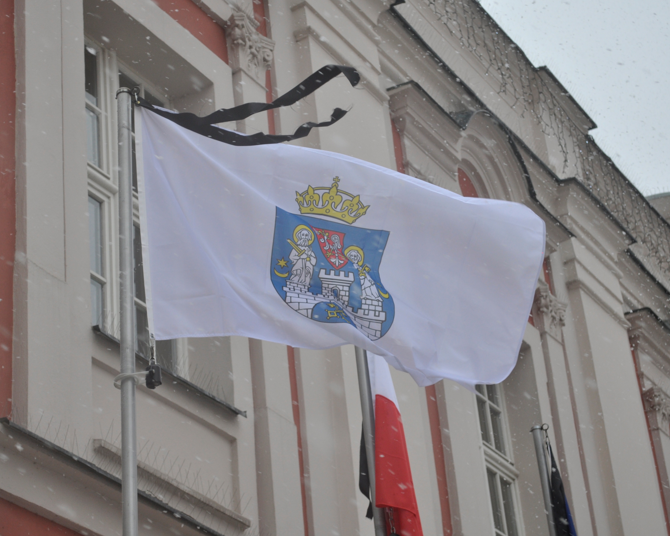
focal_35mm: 94
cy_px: 267
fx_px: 1855
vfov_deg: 16.4
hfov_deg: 20.4
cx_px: 273
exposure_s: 1/160
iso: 400
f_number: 6.3
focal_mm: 55
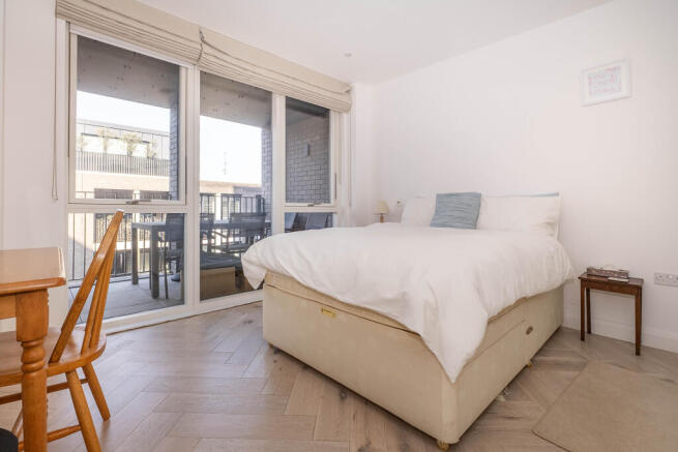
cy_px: 226
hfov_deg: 100.4
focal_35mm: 15
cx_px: 339
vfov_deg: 77.4
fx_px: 283
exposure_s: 1/100
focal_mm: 10
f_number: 6.4
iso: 400
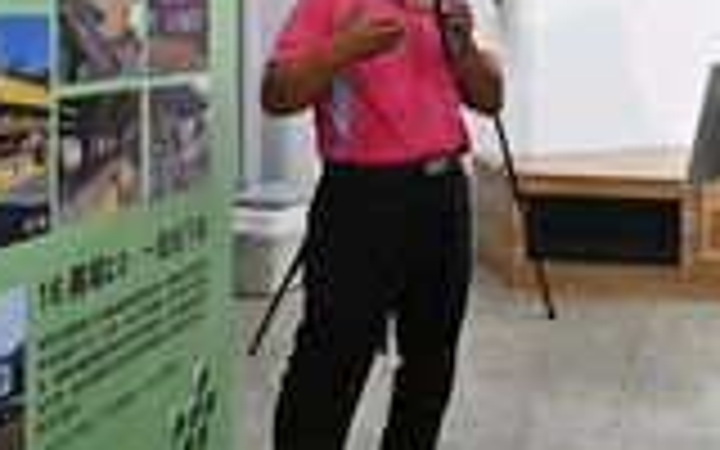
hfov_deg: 33.0
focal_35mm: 61
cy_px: 54
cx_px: 513
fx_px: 1197
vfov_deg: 20.9
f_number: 4
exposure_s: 1/125
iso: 1400
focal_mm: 24
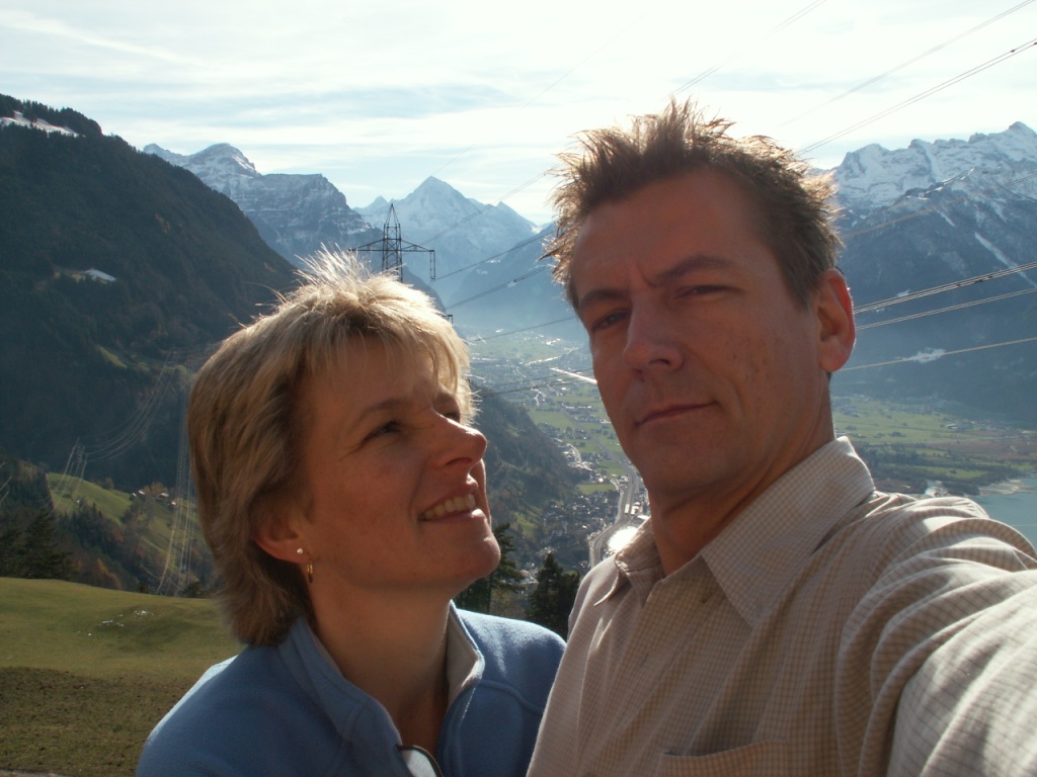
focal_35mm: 35
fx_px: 1049
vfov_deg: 40.7
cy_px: 388
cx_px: 518
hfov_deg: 52.6
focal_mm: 5.86
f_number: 7.1
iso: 50
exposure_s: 1/200
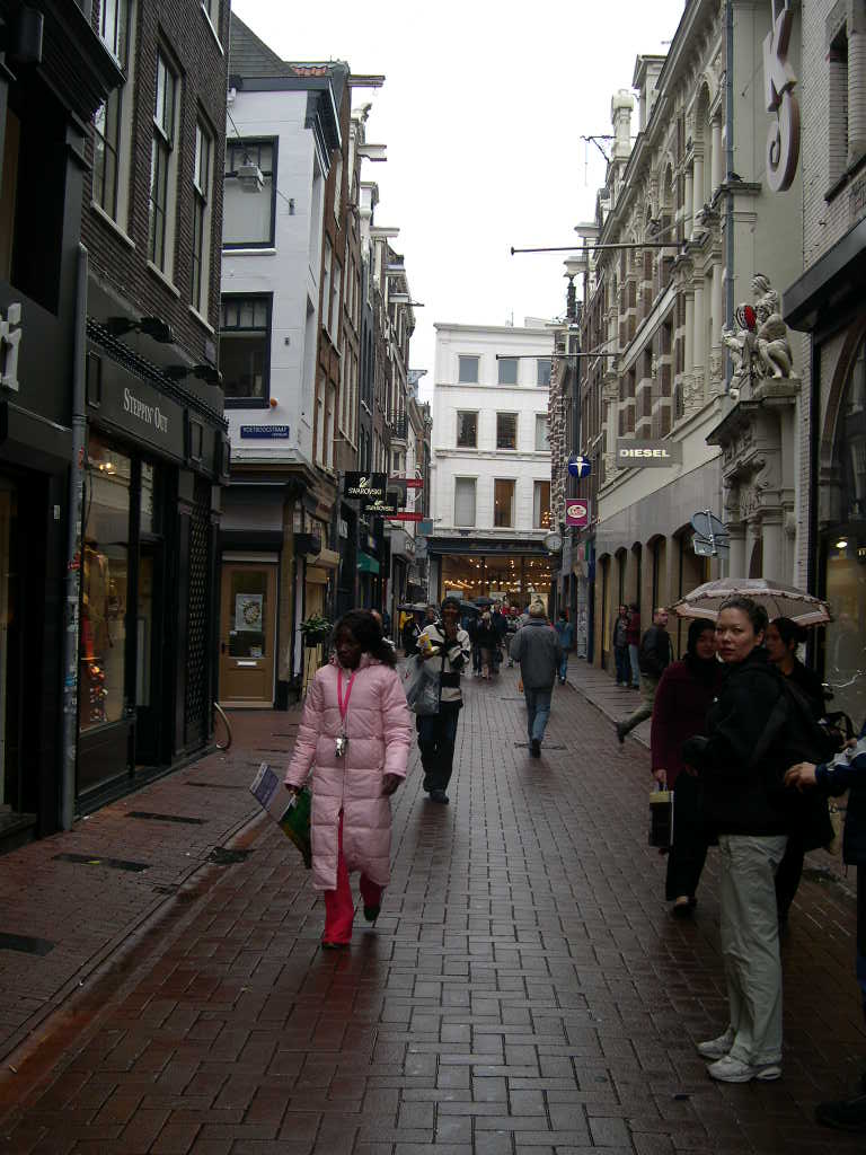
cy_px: 578
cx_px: 433
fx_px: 1268
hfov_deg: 37.7
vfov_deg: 49.0
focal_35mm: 38
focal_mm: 8
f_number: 2.8
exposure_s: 1/98.4
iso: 100
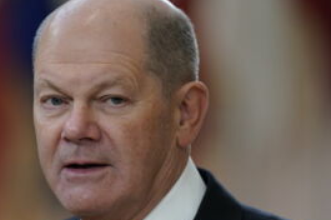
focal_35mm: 544
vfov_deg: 2.5
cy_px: 139
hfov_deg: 3.8
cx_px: 71
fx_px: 4996
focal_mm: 300
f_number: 3.2
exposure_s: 1/400
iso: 2000
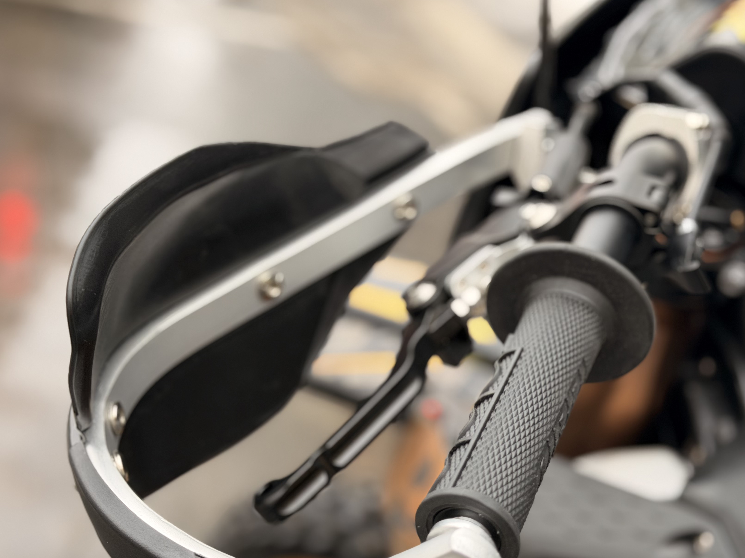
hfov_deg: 32.2
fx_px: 1291
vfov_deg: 24.4
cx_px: 392
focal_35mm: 60
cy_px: 317
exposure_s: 1/185
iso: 80
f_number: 1.78
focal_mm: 6.76
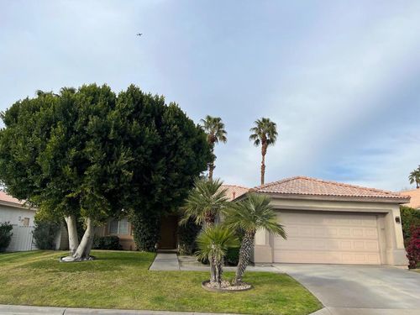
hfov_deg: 67.3
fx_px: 315
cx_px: 210
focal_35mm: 26
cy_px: 158
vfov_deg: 53.1
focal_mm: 5.7
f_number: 1.5
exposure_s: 1/3077
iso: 50
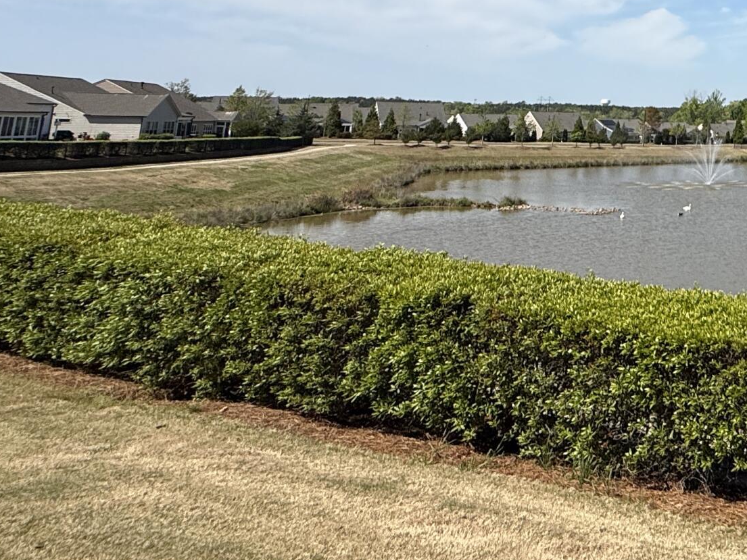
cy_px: -1
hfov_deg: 35.6
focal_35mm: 38
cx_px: 940
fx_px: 820
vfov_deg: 34.3
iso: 50
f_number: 2.2
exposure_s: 1/2976
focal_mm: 2.22
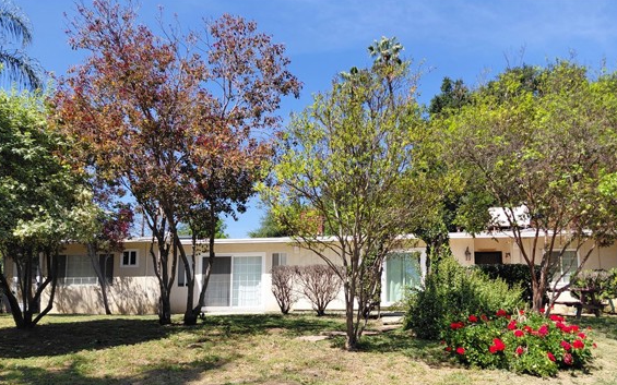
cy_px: 256
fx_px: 504
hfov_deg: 62.9
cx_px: 318
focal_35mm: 30
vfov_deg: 41.3
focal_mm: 4.69
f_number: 1.8
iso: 50
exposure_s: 1/1491
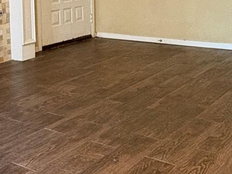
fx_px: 429
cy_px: -18
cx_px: 66
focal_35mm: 64
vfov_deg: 21.7
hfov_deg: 29.9
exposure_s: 1/60
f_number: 2.2
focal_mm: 2.22
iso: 640
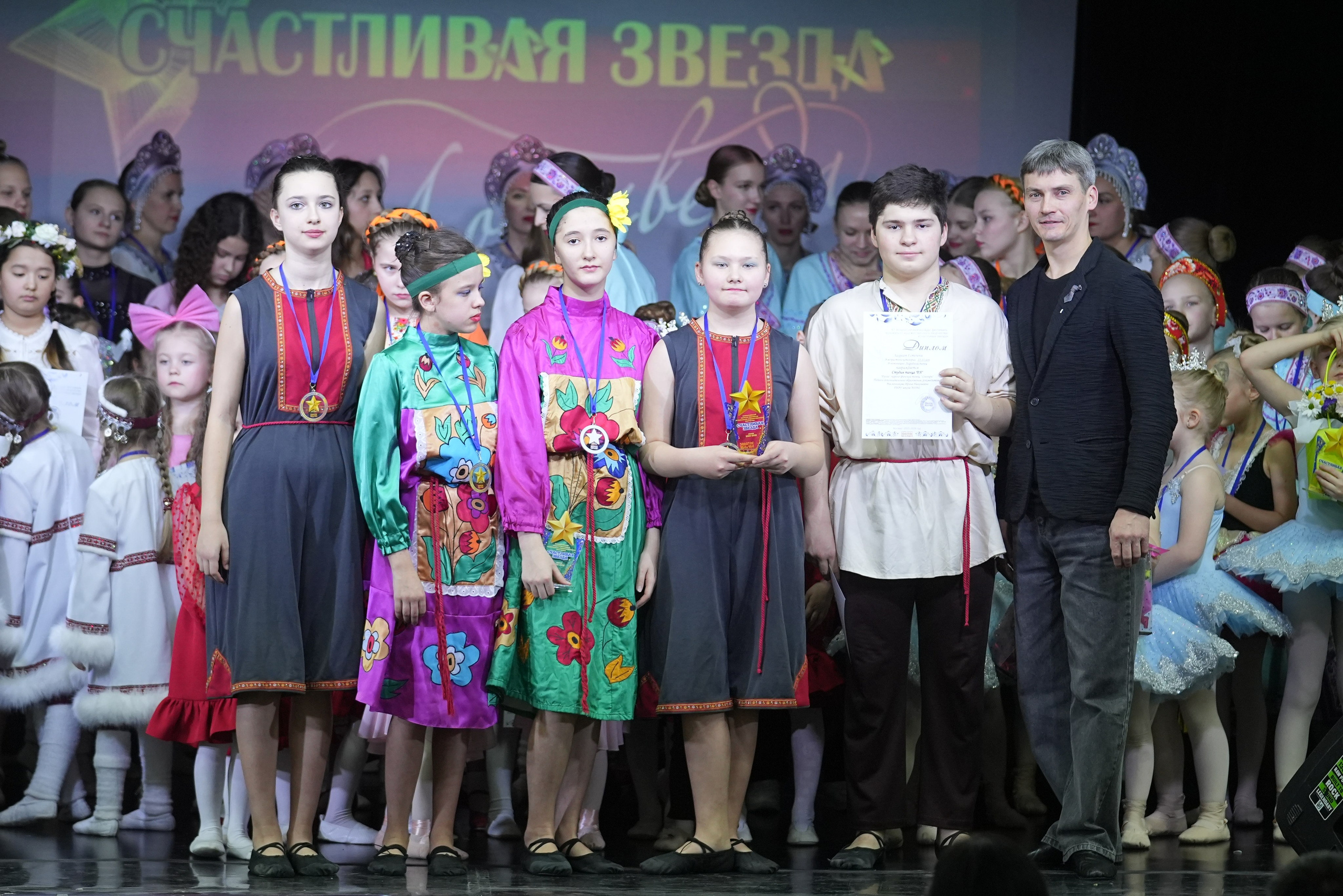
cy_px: 448
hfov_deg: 11.7
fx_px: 6528
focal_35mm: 175
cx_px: 672
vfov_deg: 7.8
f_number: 2.8
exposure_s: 1/320
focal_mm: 117
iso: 1600
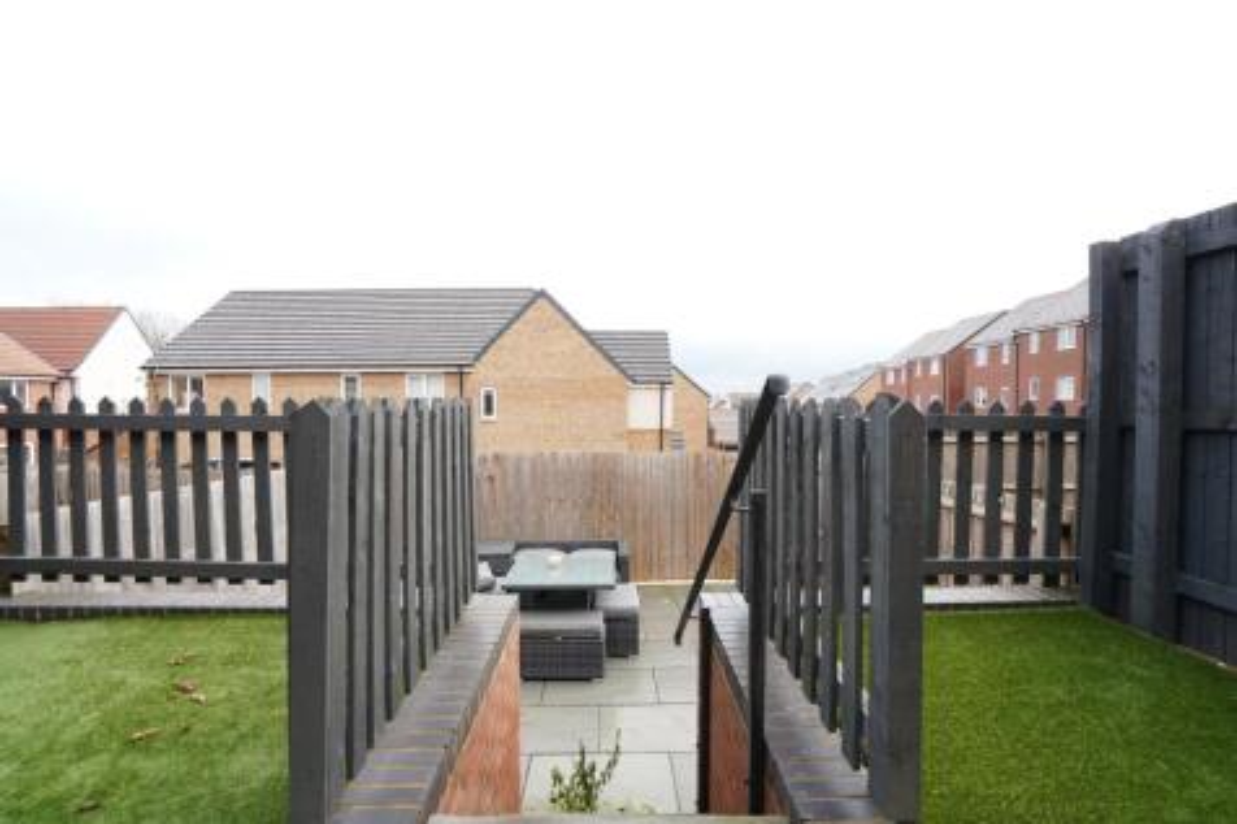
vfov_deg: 73.7
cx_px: 618
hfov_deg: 96.8
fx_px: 550
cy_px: 412
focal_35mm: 16
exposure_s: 1/80
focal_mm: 16
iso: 500
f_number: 8
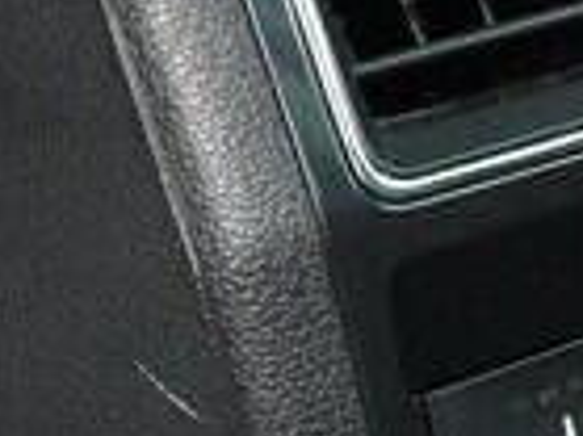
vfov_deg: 5.8
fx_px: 4291
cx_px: 499
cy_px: 476
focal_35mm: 255
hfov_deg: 7.8
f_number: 5.6
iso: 6400
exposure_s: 1/80
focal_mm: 24
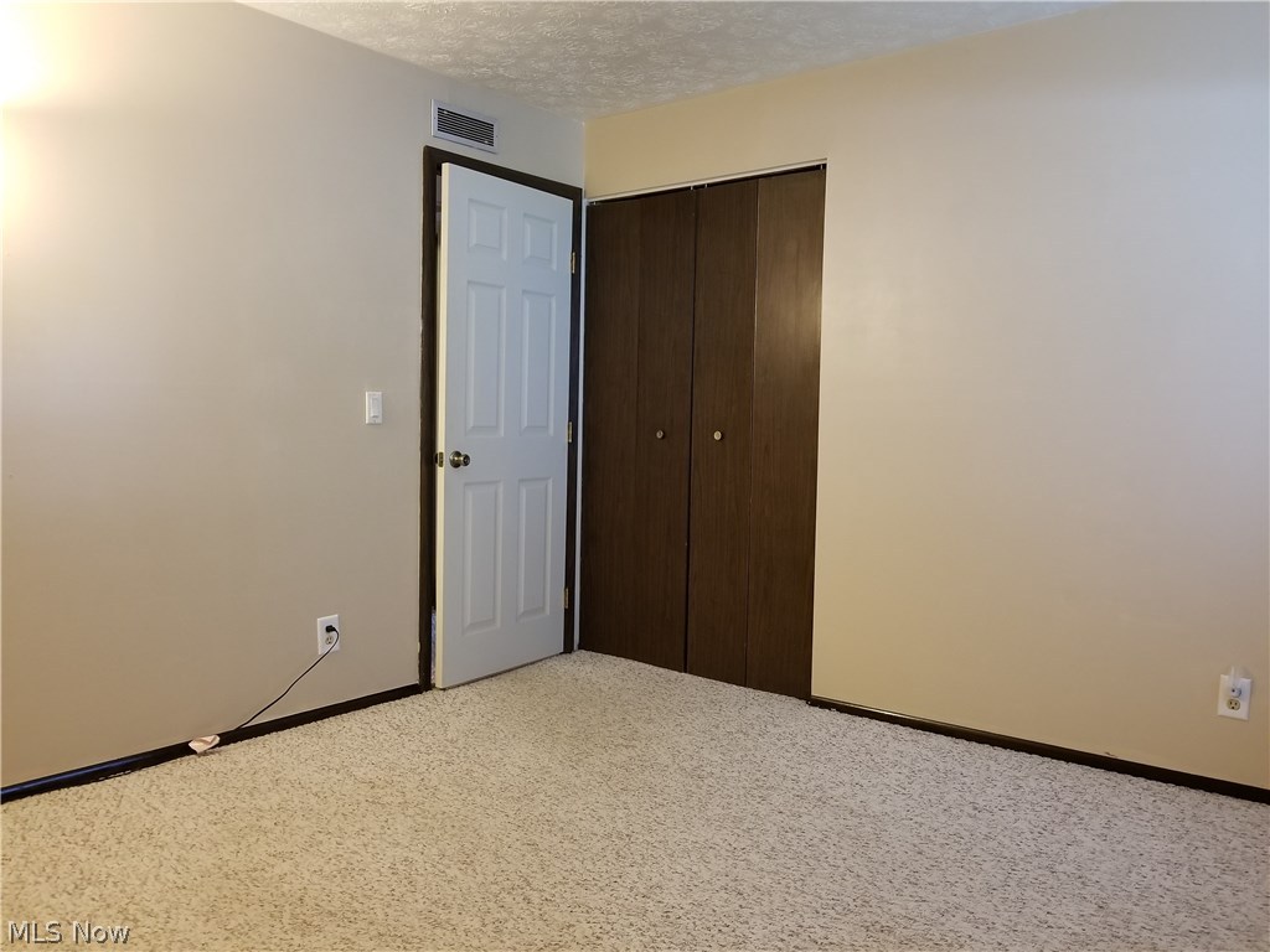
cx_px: 635
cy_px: 476
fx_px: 954
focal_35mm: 26
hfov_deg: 67.3
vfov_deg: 53.1
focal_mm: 4.25
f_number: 1.7
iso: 200
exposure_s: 1/13
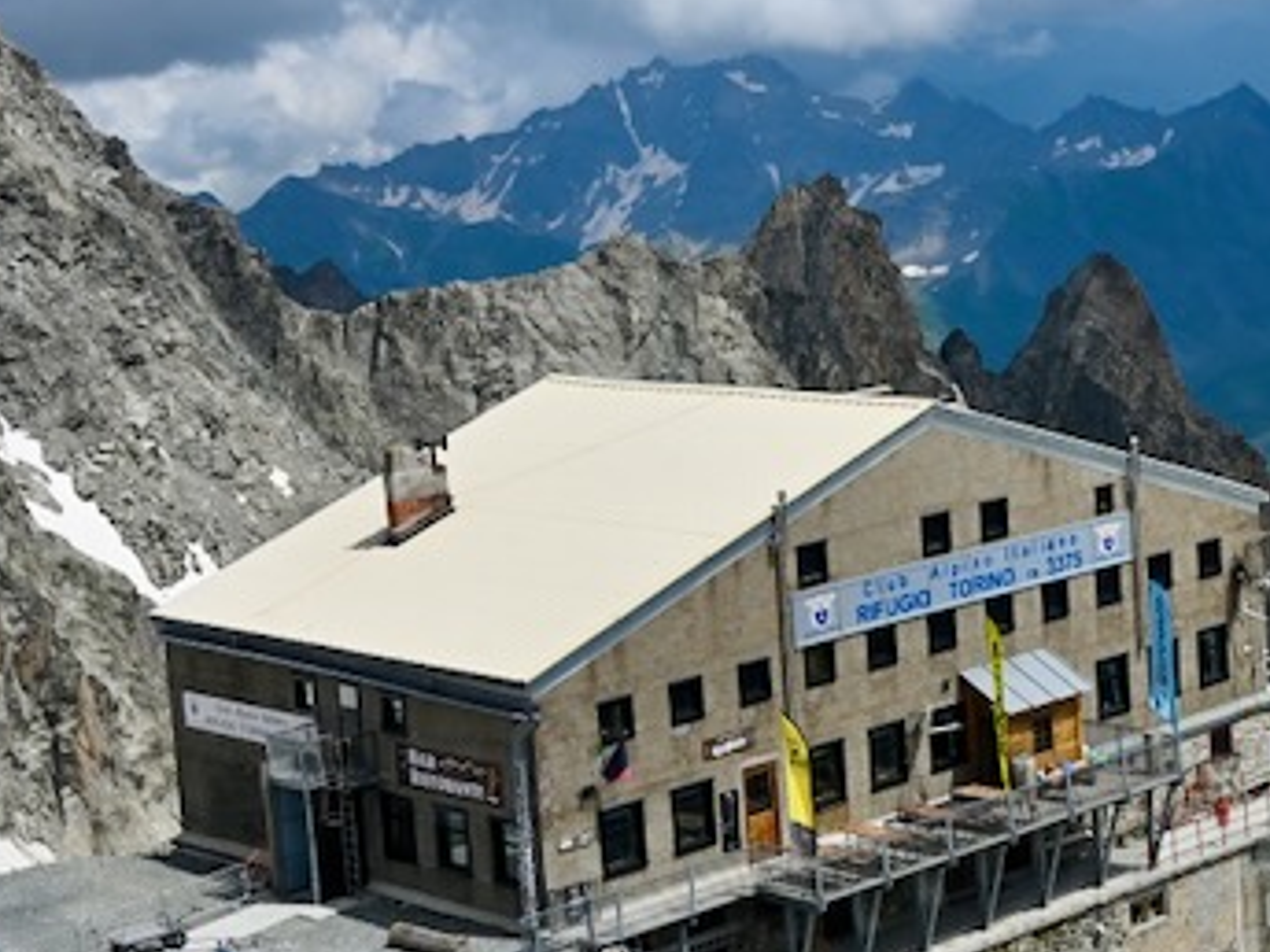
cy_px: 380
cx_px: 1030
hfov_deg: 22.8
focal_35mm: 85
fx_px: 3102
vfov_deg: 17.4
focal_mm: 27.5
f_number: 11
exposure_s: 1/250
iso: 140
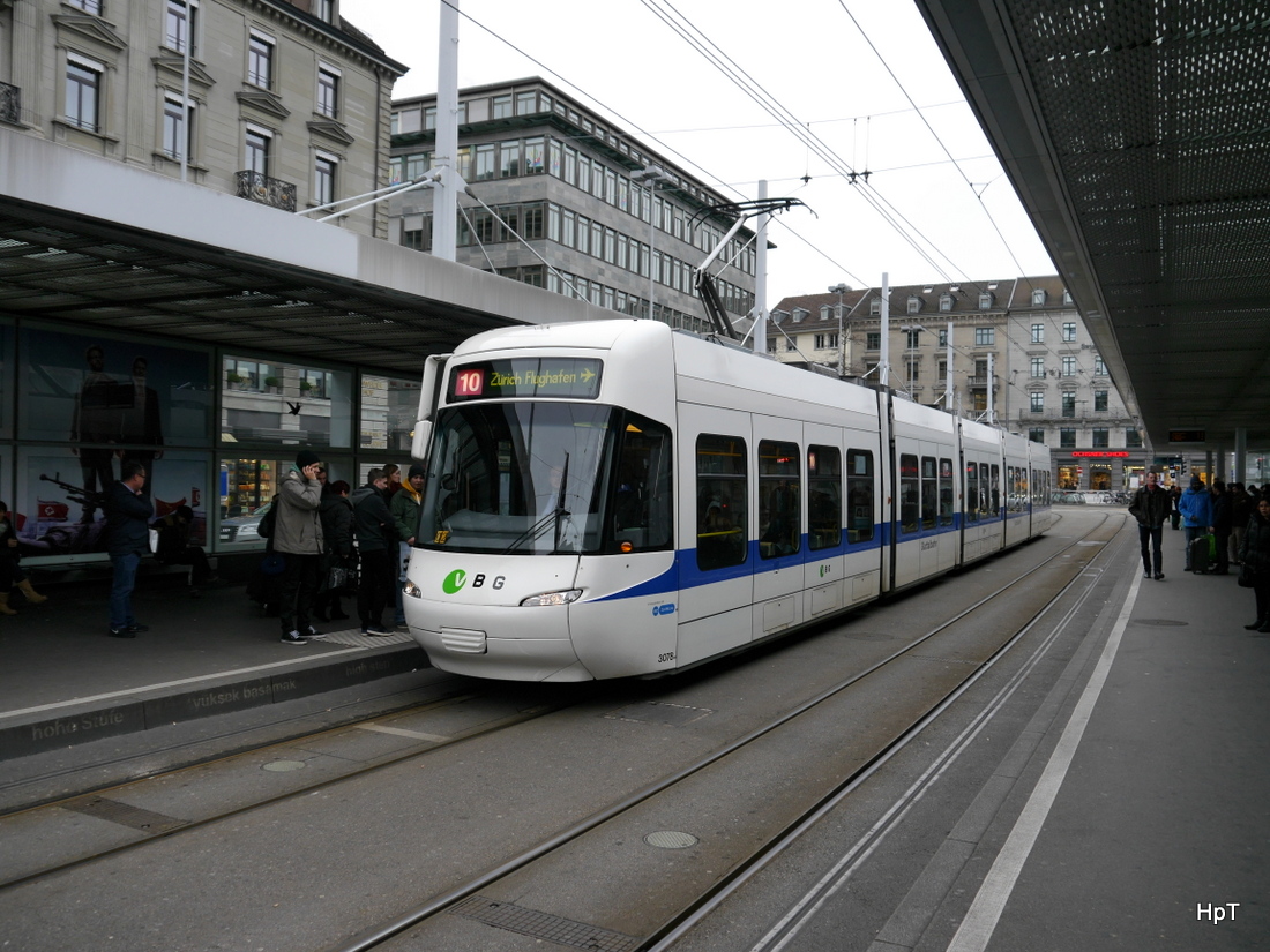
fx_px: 1027
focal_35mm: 28
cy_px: 476
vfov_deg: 49.7
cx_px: 635
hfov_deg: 63.4
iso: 160
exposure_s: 1/160
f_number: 4.5
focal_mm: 14
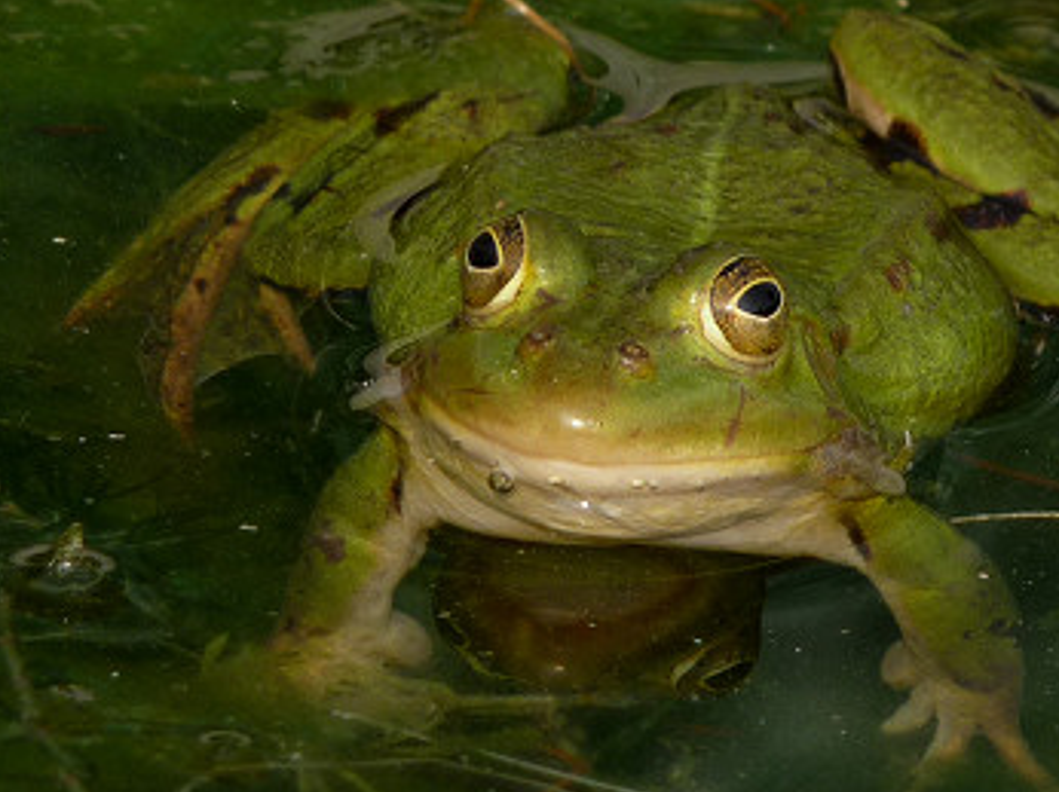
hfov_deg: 4.9
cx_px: 676
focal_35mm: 405
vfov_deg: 3.7
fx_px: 12381
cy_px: 320
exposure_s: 1/320
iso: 100
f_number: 4.9
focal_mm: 47
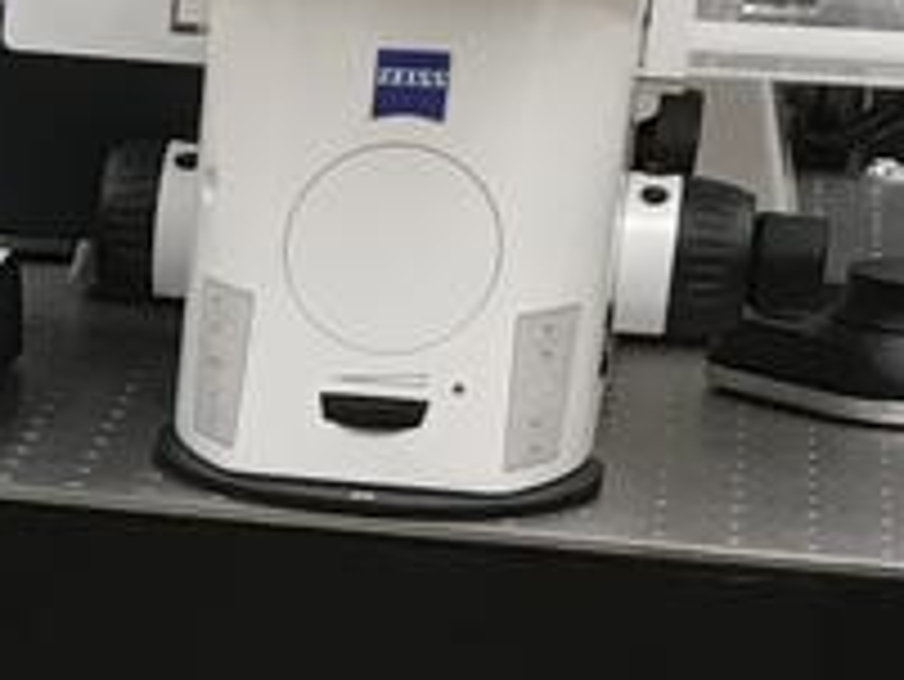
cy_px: 858
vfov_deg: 7.0
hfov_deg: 8.7
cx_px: -1066
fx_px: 5540
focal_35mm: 212
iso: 80
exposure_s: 1/30
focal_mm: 4.15
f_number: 2.2
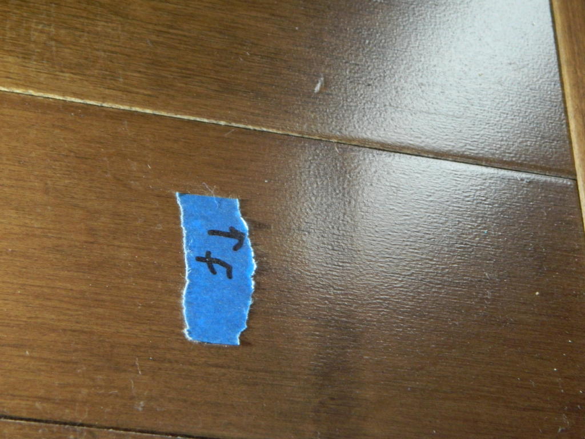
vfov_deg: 11.5
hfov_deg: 15.3
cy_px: 220
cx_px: 292
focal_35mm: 129
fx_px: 2180
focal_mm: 23.2
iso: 400
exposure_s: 1/25
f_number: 4.7
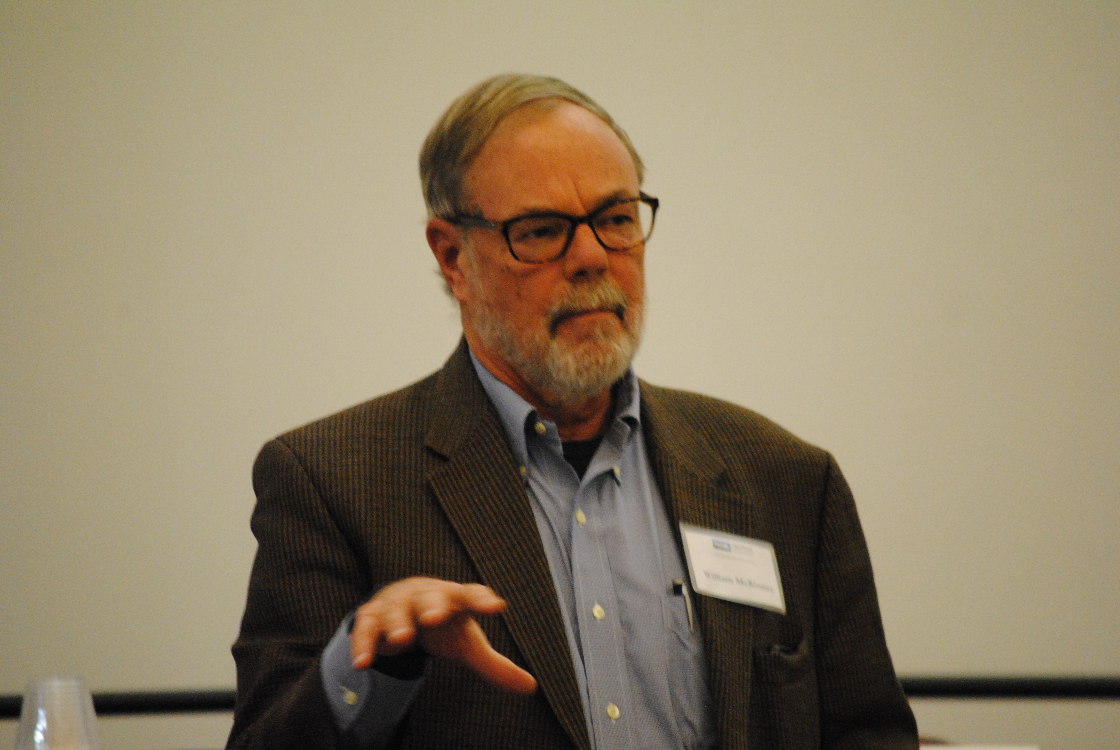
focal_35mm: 262
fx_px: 8176
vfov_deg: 5.3
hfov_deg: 7.8
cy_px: 375
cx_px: 560
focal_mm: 175
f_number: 5.3
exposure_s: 1/40
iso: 1600
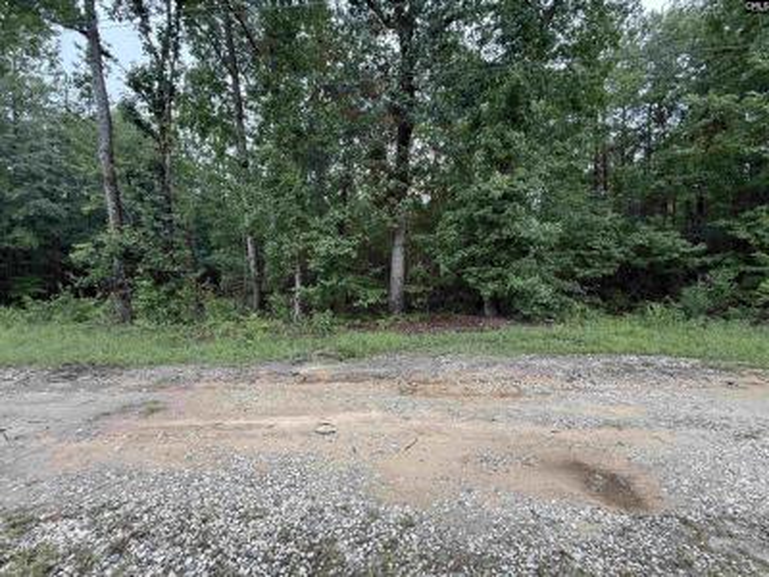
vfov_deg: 85.7
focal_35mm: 14
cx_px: 384
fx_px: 311
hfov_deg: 102.1
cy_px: 288
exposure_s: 1/123
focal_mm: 2.22
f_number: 2.2
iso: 50
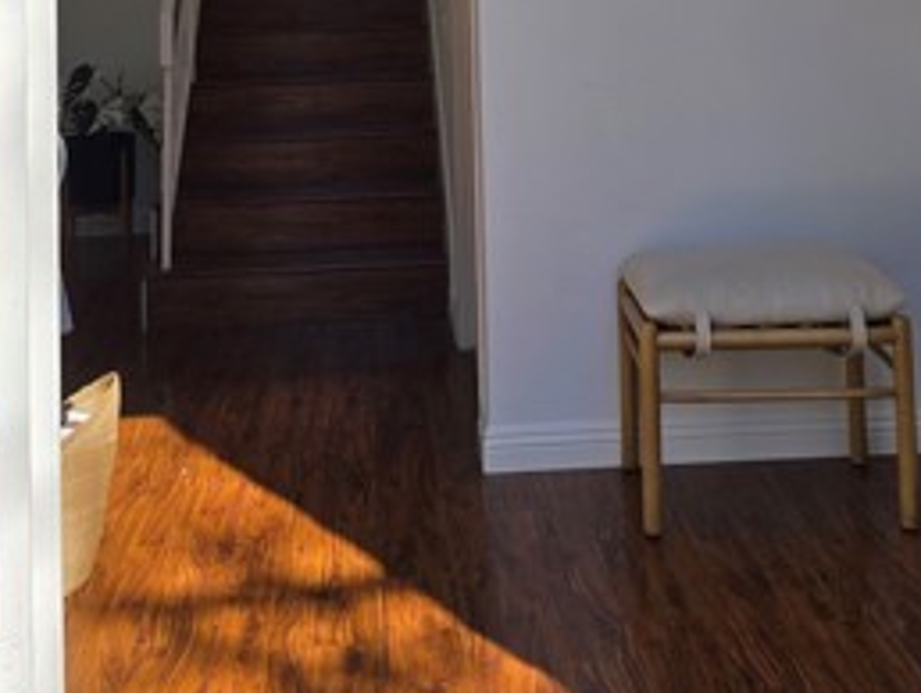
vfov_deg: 23.7
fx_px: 1518
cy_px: -118
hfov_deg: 33.7
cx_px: 475
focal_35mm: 57
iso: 12
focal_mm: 6.3
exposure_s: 1/648
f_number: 1.7
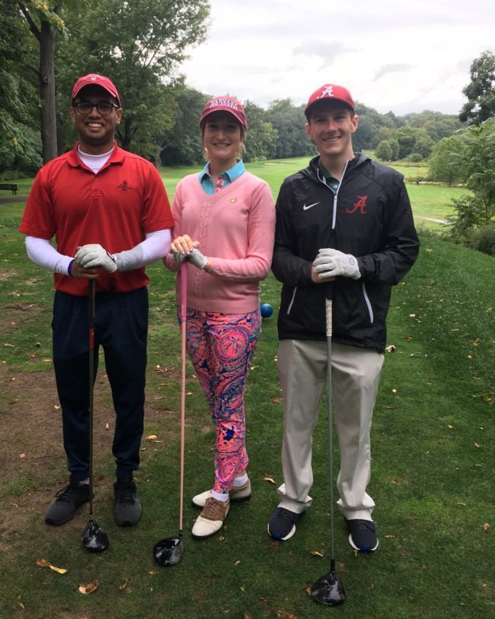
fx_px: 659
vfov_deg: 50.3
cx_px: 206
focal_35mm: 36
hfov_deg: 41.0
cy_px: 301
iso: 25
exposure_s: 1/120
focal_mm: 4.15
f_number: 2.2
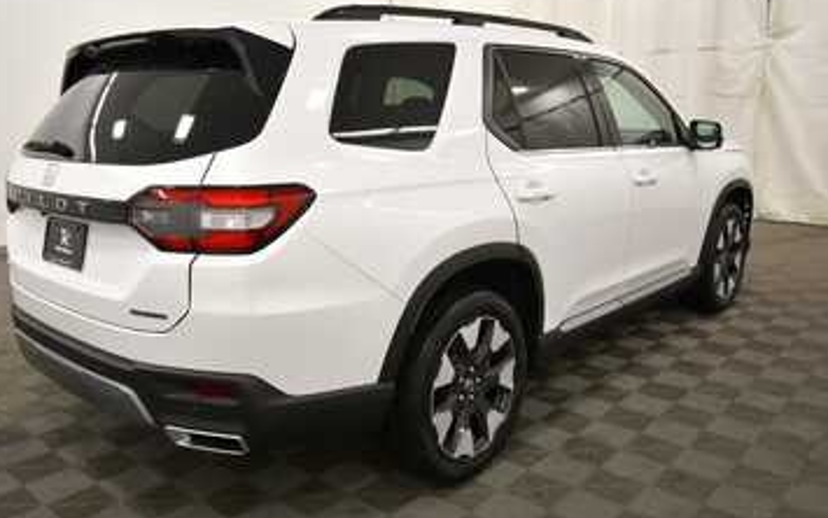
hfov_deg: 61.1
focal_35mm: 31
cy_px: 239
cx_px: 380
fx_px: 700
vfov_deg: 40.6
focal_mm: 18
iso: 800
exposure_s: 1/200
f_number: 5.6
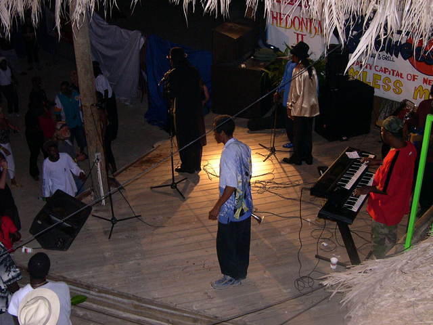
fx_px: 525
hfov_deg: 44.8
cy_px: 162
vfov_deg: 34.3
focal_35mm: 42
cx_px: 216
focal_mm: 9
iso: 400
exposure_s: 1/60
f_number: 2.9
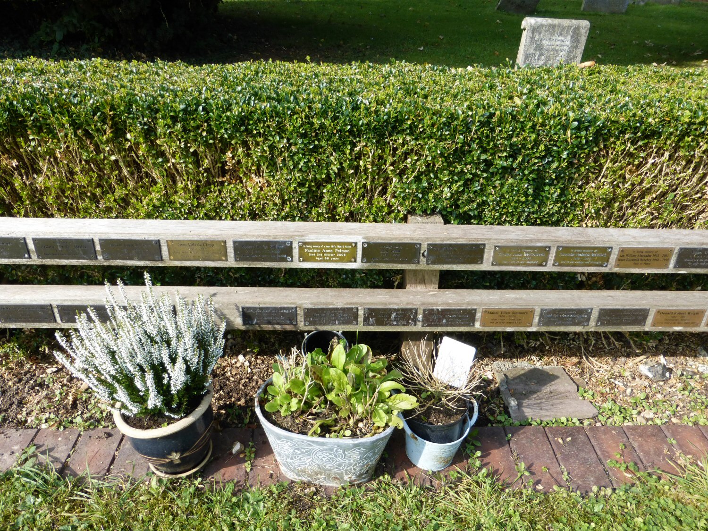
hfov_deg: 69.4
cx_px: 354
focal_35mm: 25
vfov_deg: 54.9
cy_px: 266
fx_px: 511
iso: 100
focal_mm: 4.3
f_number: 4
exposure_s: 1/320
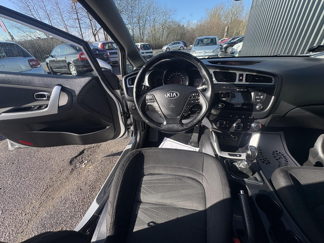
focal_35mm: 14
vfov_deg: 85.7
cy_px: 122
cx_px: 162
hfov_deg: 102.1
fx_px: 131
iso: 64
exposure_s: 1/610
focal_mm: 2.22
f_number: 2.2
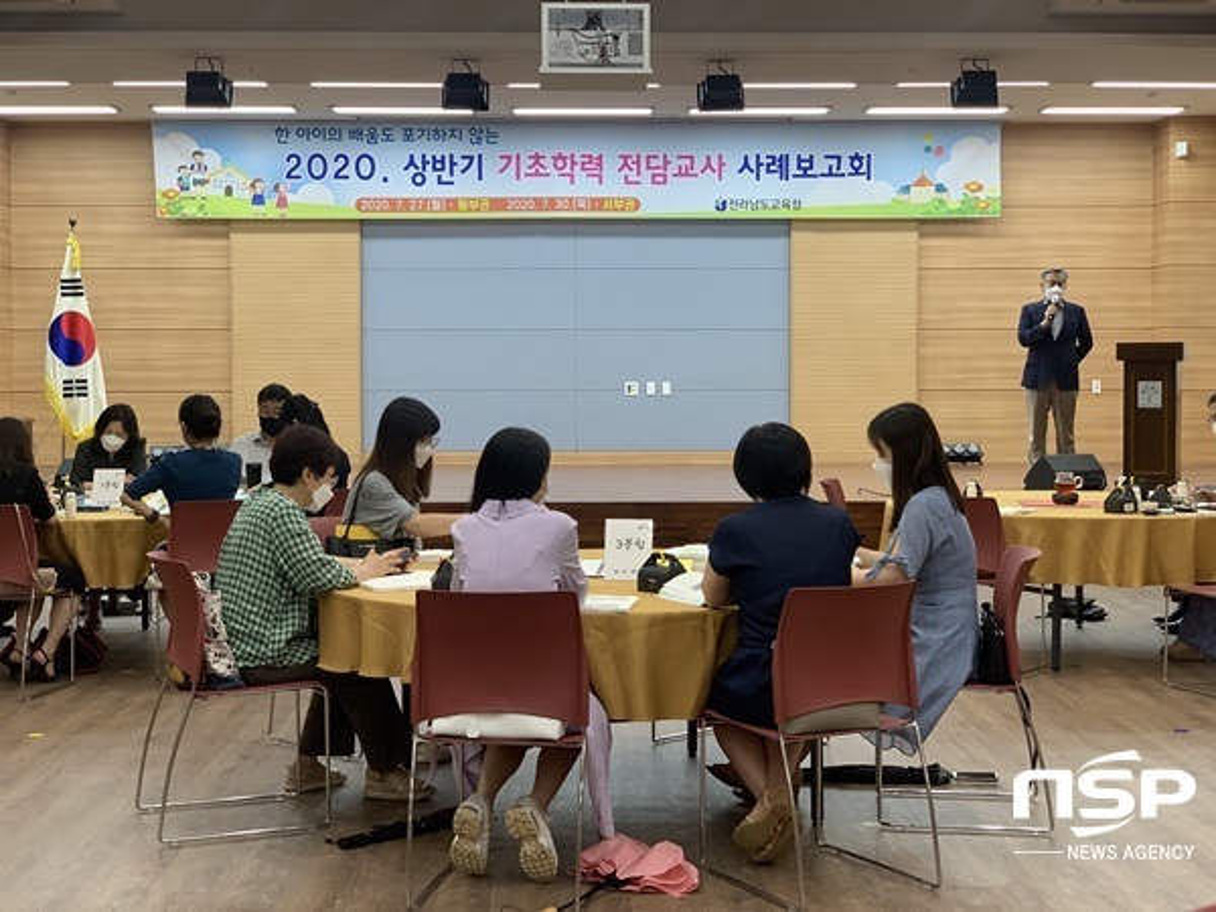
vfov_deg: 28.0
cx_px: 608
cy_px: 456
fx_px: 1827
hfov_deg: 36.8
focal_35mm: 52
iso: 80
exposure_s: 1/60
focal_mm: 6
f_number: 2.4
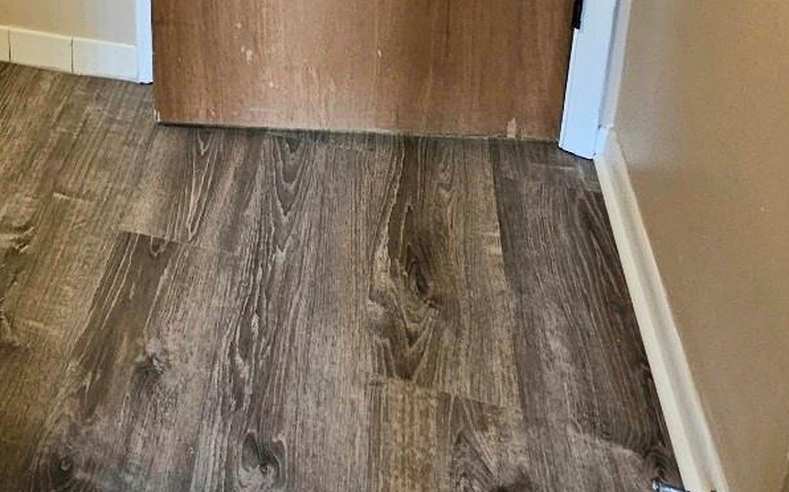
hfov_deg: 49.3
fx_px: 795
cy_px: -284
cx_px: 144
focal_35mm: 37
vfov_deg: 24.6
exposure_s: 1/60.2
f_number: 2.2
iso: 200
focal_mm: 2.2
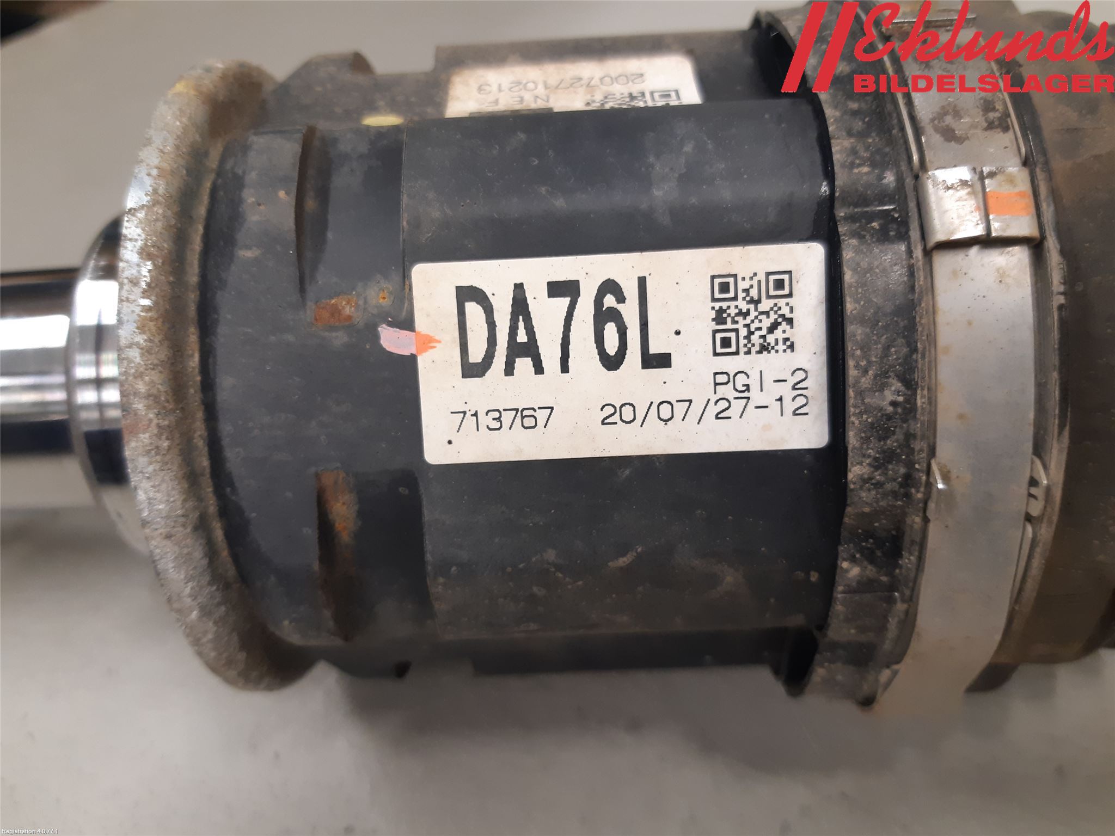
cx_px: 558
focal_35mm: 26
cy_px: 418
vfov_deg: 53.1
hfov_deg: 67.3
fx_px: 837
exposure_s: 1/50
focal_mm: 3.93
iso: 160
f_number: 1.7
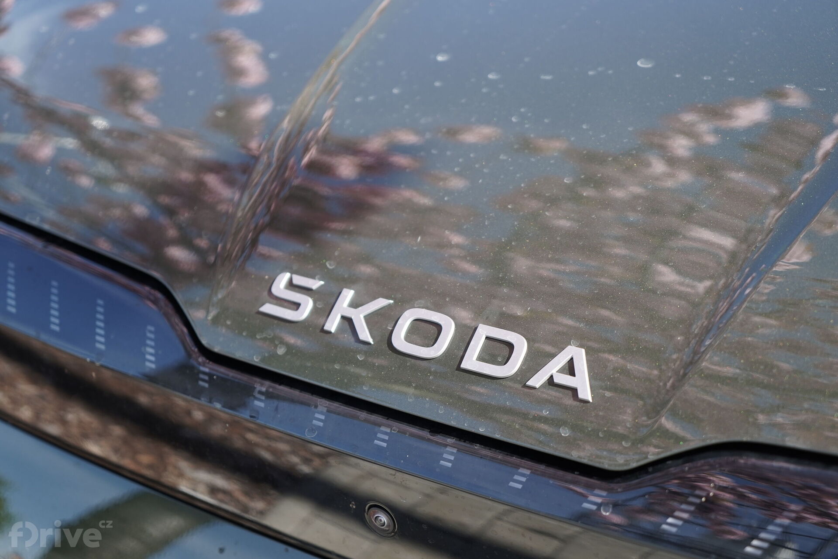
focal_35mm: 70
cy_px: 280
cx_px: 419
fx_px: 1629
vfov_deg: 19.5
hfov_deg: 28.8
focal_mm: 70
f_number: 4
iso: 500
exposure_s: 1/640
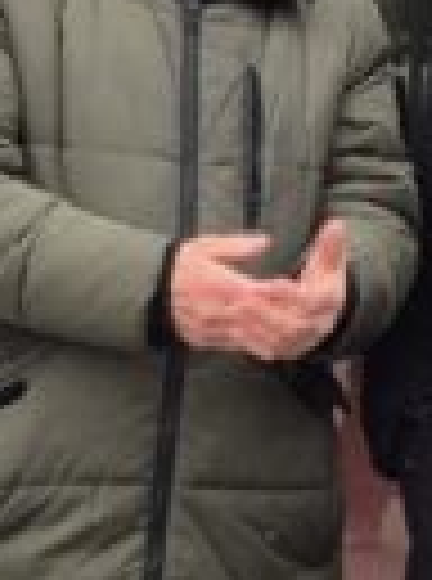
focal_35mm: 183
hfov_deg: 7.9
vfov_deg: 10.5
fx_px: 3060
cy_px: -265
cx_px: 688
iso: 200
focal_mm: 5.4
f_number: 1.8
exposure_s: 1/180
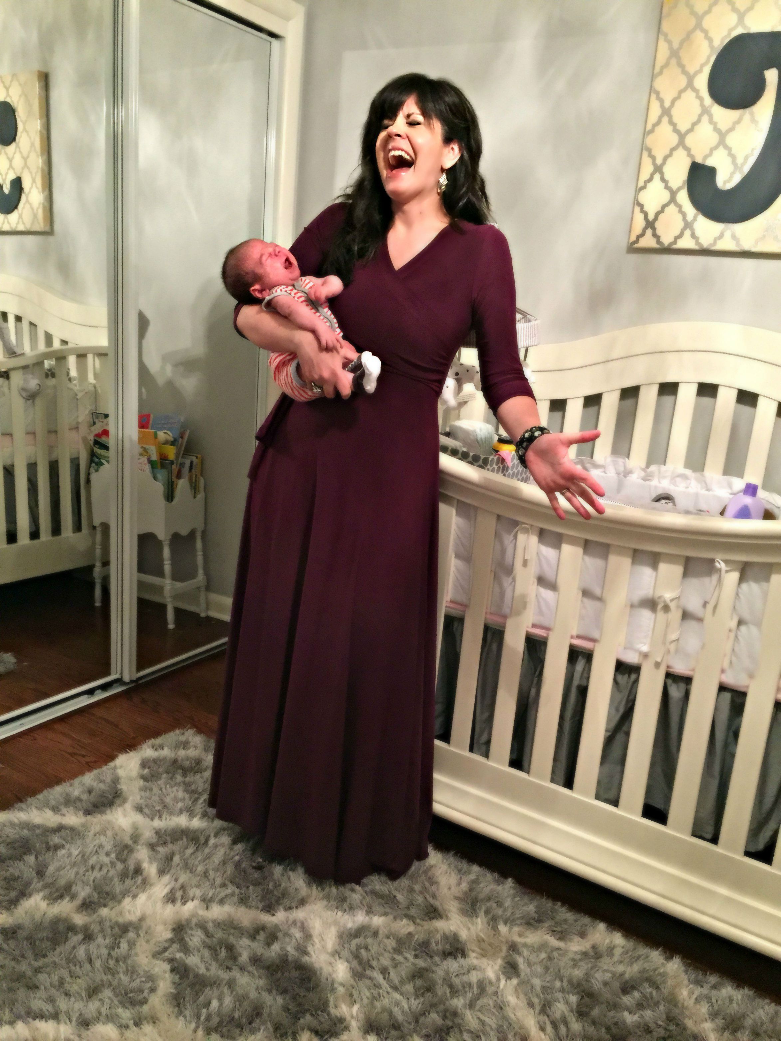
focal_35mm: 29
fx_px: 872
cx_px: 390
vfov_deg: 61.7
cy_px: 520
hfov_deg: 48.2
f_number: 2.2
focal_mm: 4.15
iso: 250
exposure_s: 1/15
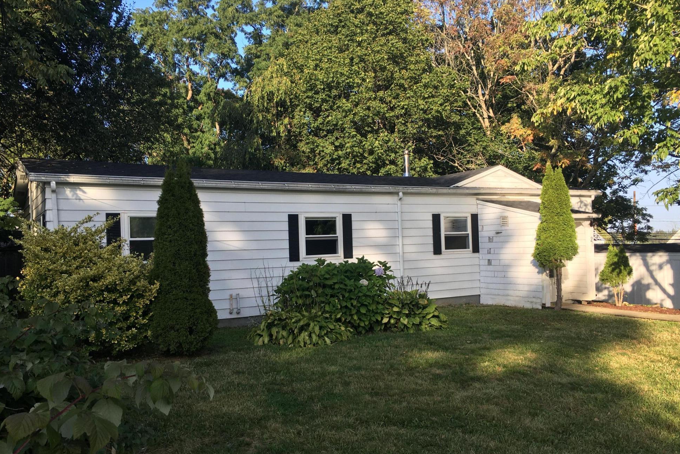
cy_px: 240
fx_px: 585
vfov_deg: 42.3
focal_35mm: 31
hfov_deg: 60.3
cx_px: 340
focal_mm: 4.15
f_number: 2.2
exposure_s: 1/447
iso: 25
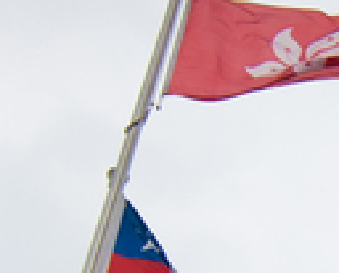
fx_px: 1589
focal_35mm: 158
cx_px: 628
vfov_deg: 9.6
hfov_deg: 11.3
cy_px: 375
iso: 100
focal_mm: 12
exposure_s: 1/320
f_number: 8
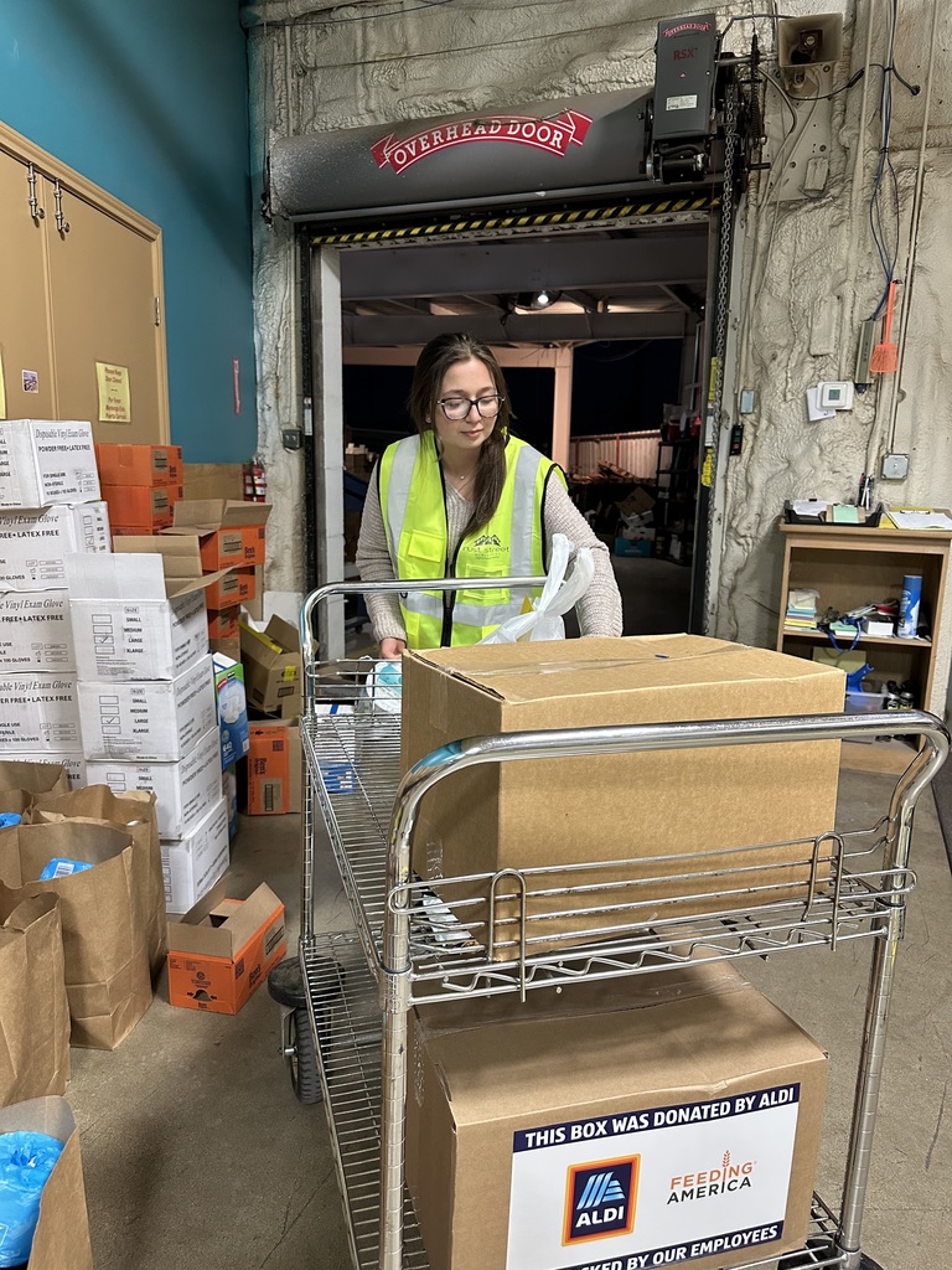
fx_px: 880
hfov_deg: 56.8
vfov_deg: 71.6
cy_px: 635
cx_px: 476
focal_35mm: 24
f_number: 1.78
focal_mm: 6.86
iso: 400
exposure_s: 1/60
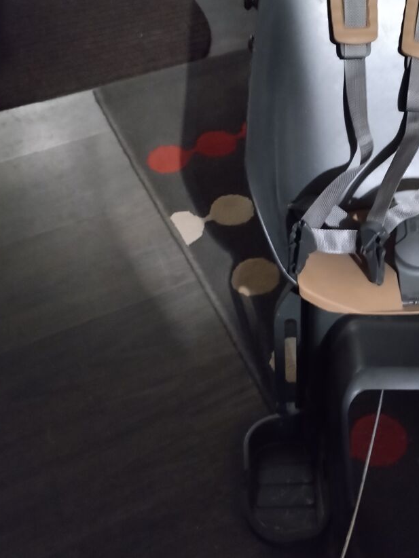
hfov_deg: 30.2
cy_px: 245
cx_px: 330
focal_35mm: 47
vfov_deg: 40.4
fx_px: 758
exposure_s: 1/12.5
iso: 3457
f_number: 1.8
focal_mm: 4.75
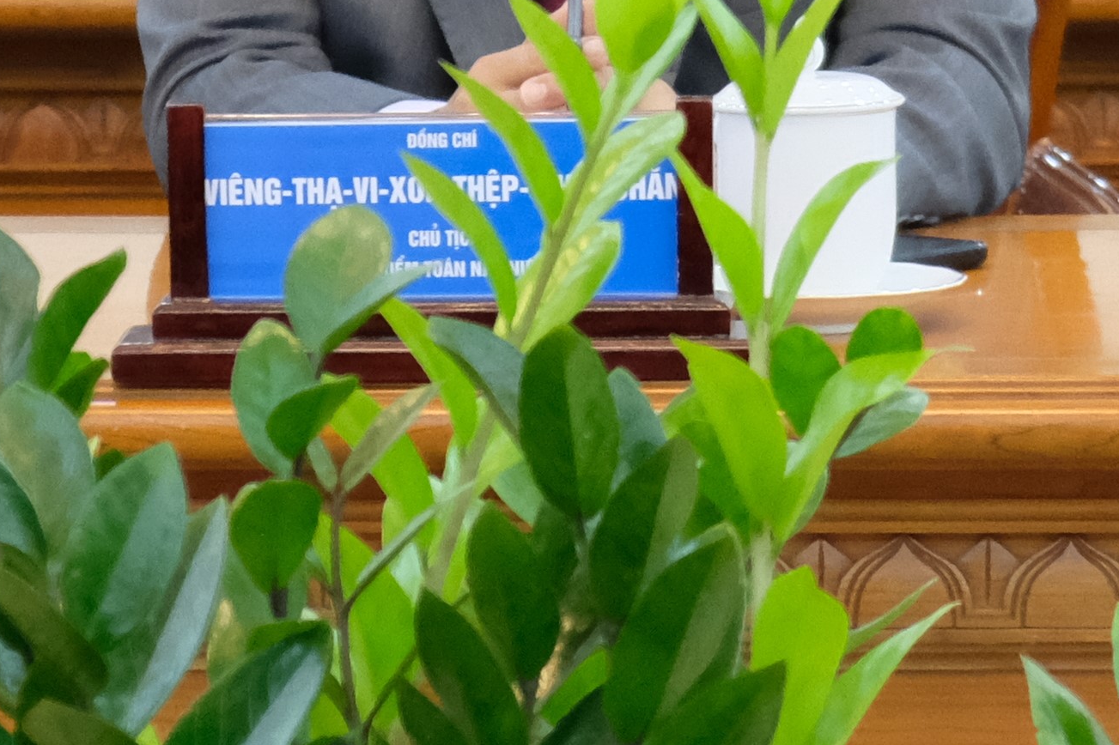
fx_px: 9571
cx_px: 651
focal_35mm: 308
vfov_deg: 4.4
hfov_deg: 6.7
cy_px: -494
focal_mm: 55
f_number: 4
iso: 4000
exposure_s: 1/60
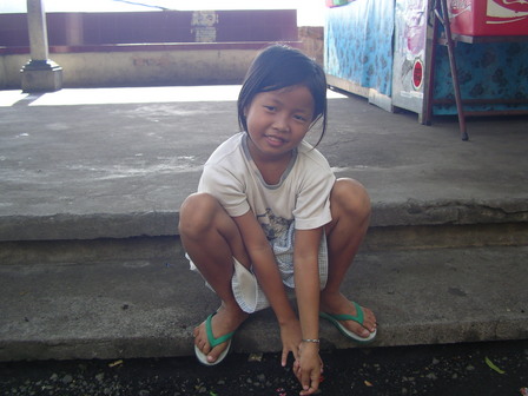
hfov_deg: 46.8
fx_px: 610
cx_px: 264
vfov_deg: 36.0
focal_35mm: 40
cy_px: 198
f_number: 2.9
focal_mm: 6.3
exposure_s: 1/125
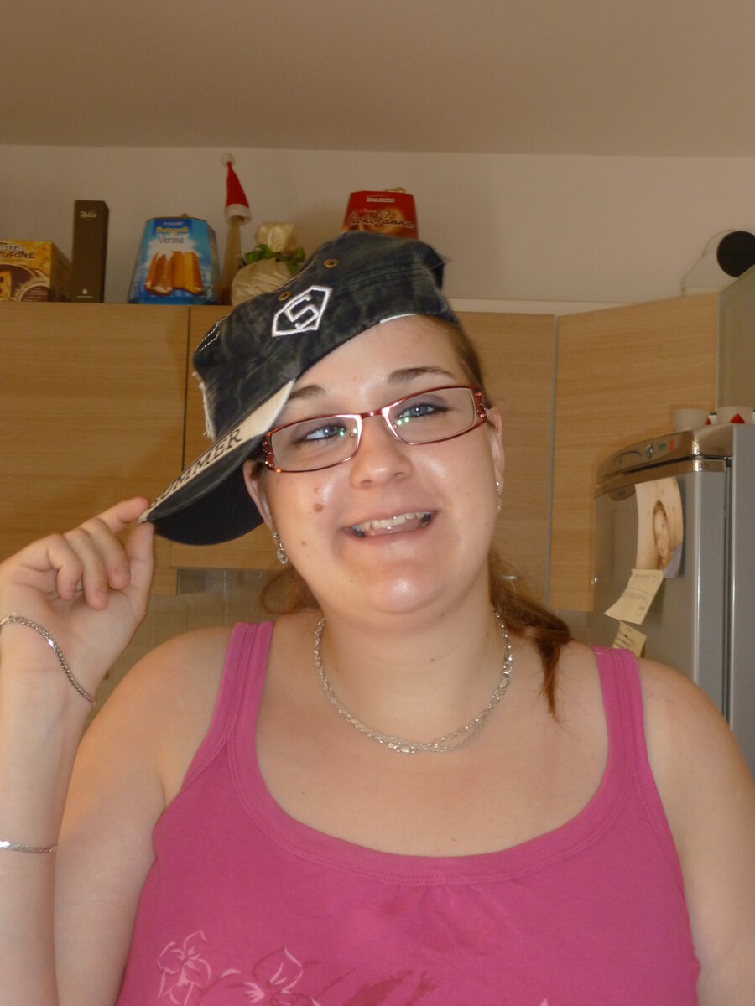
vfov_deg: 46.8
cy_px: 503
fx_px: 1163
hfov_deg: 36.0
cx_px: 378
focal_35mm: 40
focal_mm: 7.2
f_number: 4
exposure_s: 1/30
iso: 200
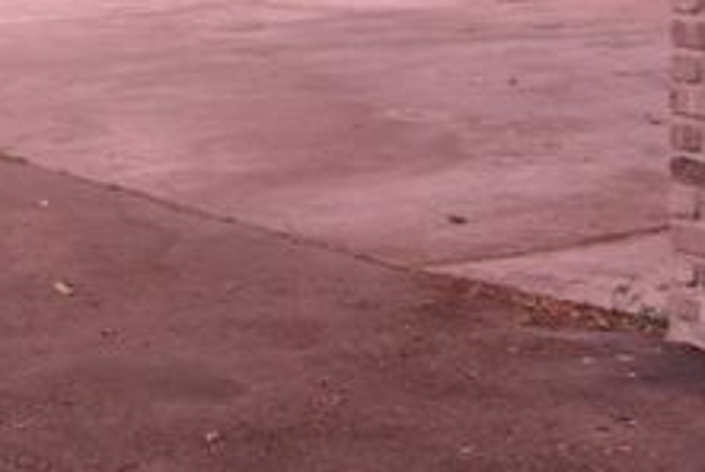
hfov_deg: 15.5
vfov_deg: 10.6
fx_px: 2451
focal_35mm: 125
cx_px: -239
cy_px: -238
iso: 80
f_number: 2.8
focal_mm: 7.9
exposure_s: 1/125
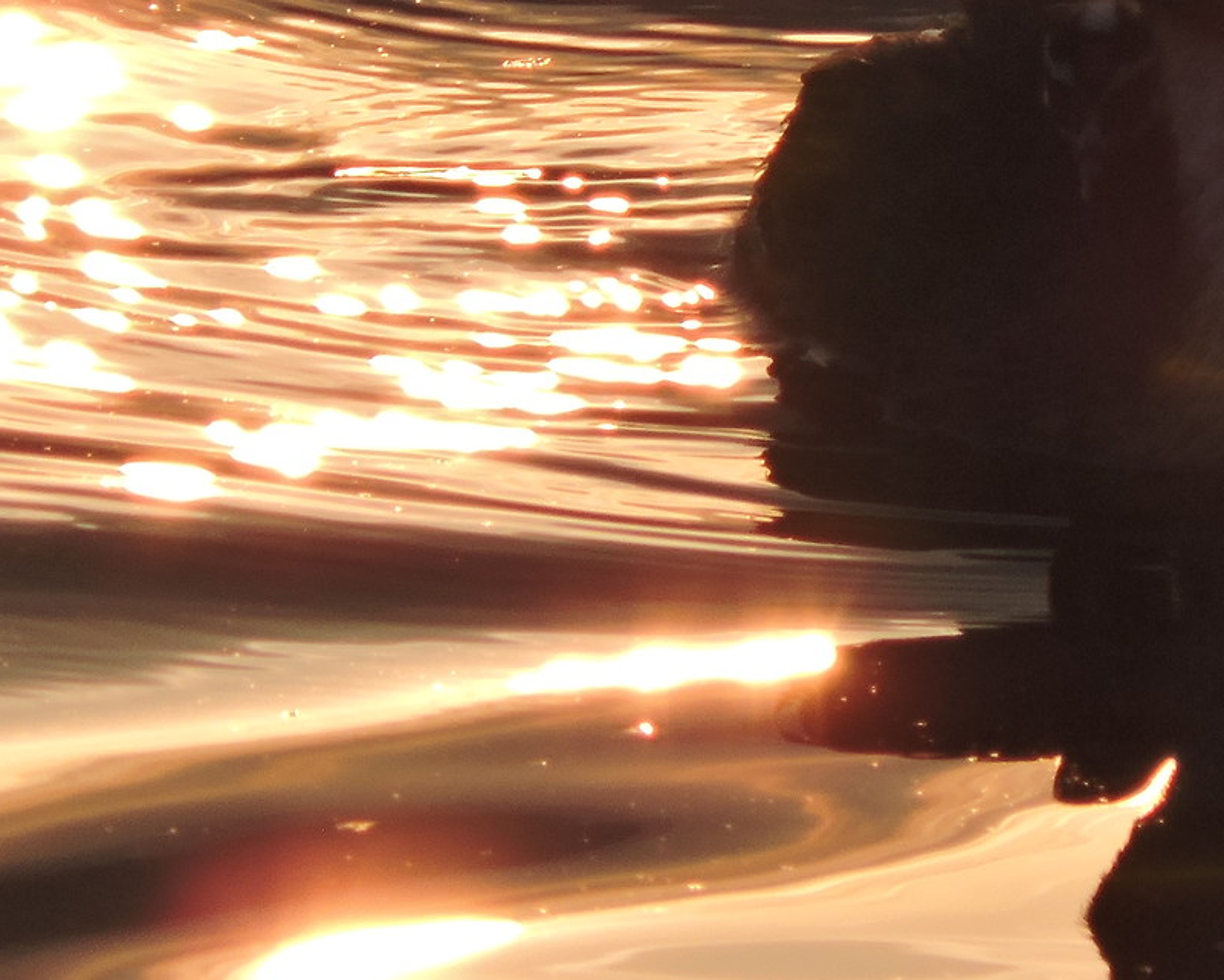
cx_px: 1157
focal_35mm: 2924
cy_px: 50
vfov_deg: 0.5
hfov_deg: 0.7
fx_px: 105937
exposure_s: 1/640
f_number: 5.9
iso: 100
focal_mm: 180
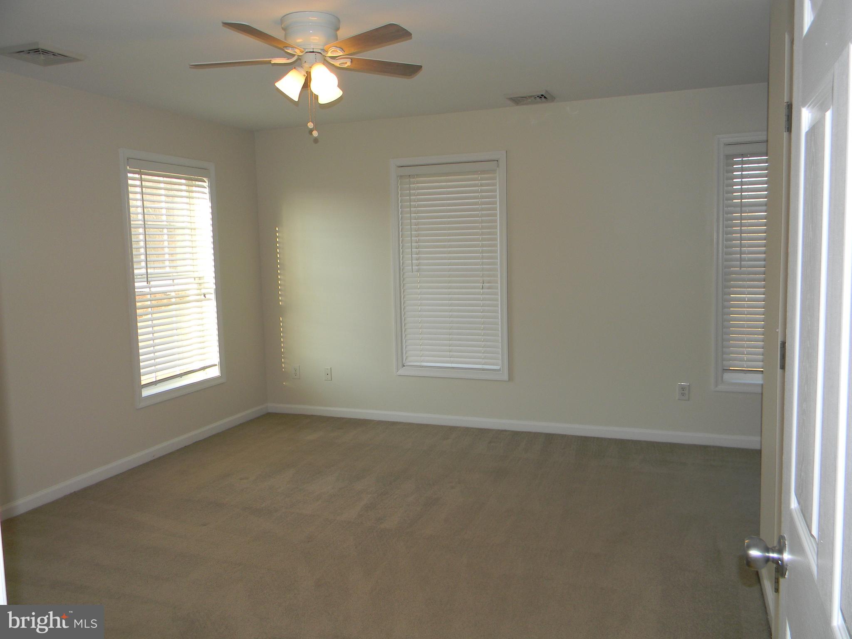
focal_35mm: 28
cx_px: 426
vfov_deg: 49.7
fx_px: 689
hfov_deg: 63.4
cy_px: 320
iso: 80
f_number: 3.5
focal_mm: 5
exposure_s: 1/57.1
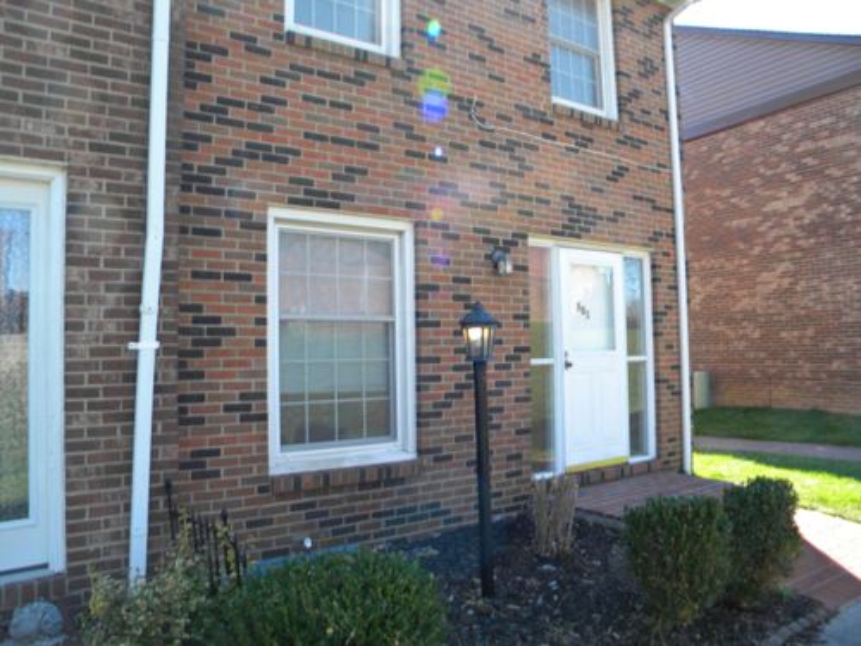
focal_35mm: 28
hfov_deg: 63.4
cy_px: 323
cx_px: 430
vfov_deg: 49.7
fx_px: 696
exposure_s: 1/138
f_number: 3.5
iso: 80
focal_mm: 5
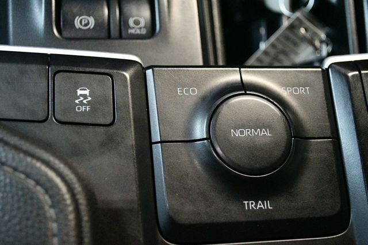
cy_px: 122
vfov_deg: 26.0
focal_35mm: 52
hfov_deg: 38.2
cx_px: 184
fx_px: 531
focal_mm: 35
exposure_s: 1/60
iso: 8000
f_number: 5
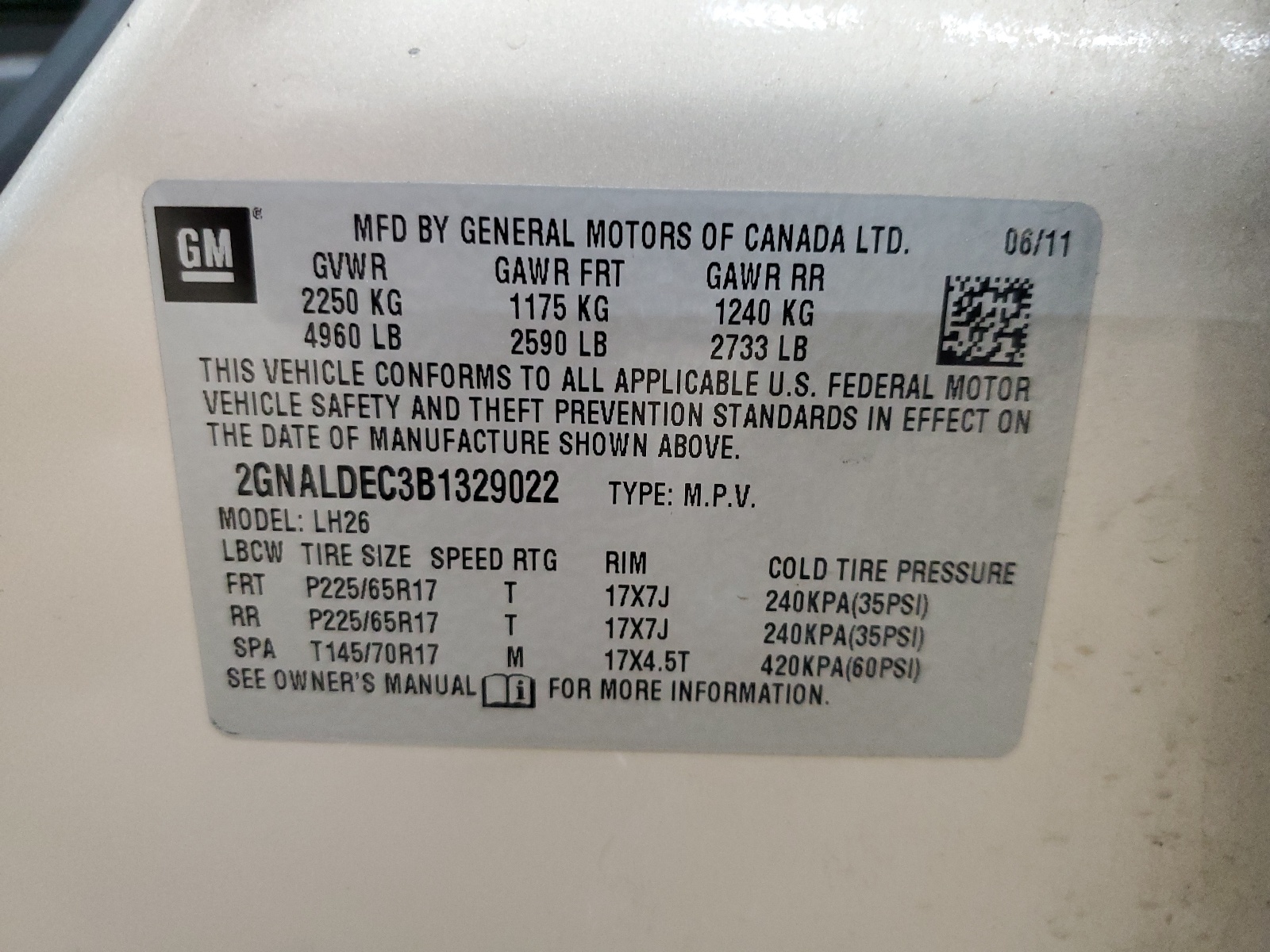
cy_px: 476
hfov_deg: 67.3
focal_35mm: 26
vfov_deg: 53.1
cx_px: 635
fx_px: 954
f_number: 1.5
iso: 296
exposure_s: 1/60.2
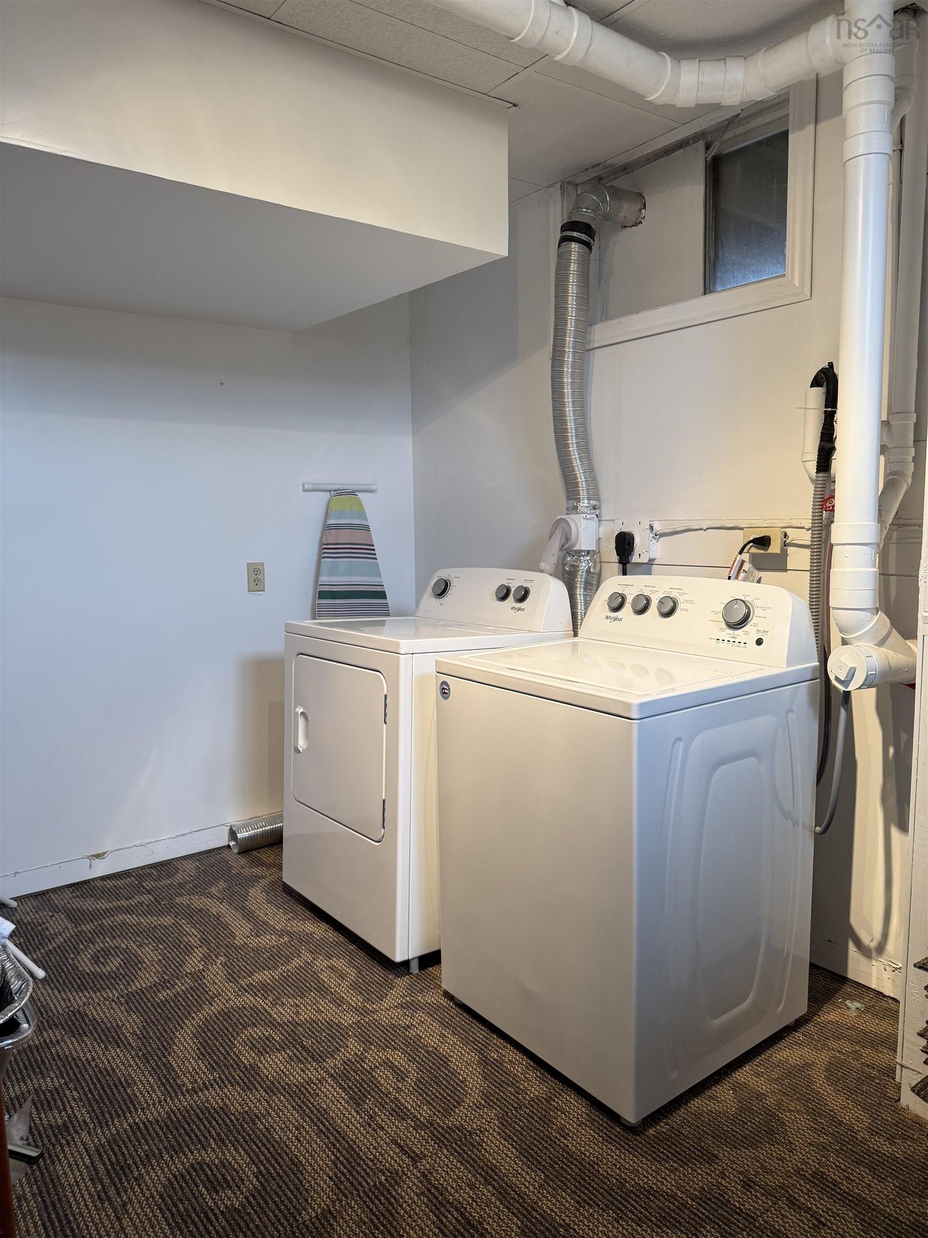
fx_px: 858
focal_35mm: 24
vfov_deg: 71.6
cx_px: 464
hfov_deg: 56.8
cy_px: 619
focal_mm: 6.76
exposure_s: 1/60
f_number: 1.78
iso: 125
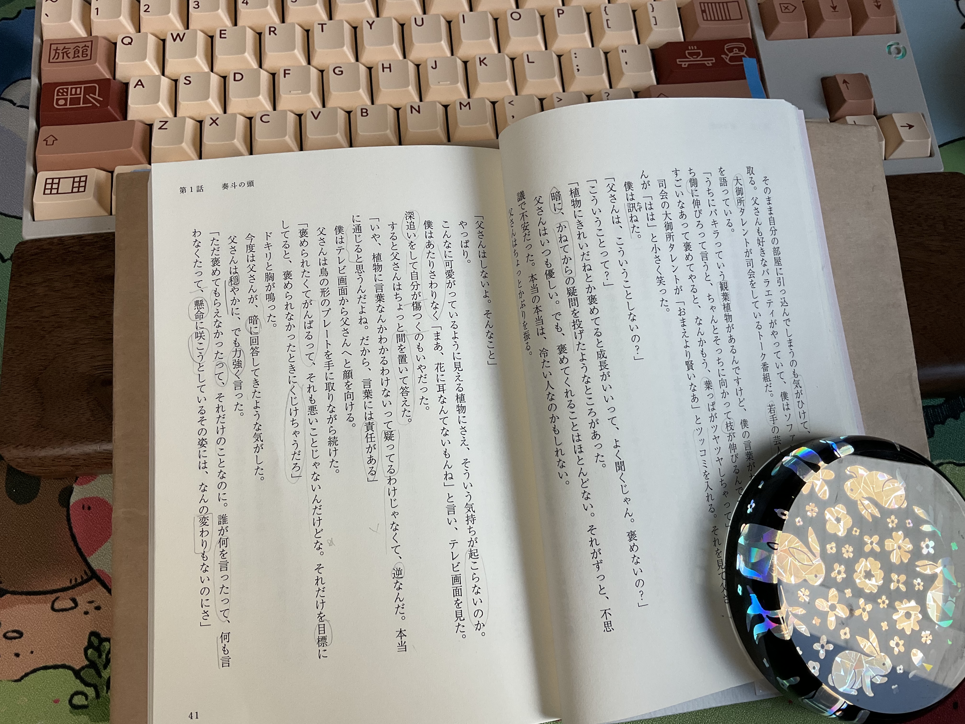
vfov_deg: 48.2
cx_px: 482
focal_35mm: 29
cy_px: 362
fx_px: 808
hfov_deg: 61.7
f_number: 1.8
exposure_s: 1/60
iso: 50
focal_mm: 3
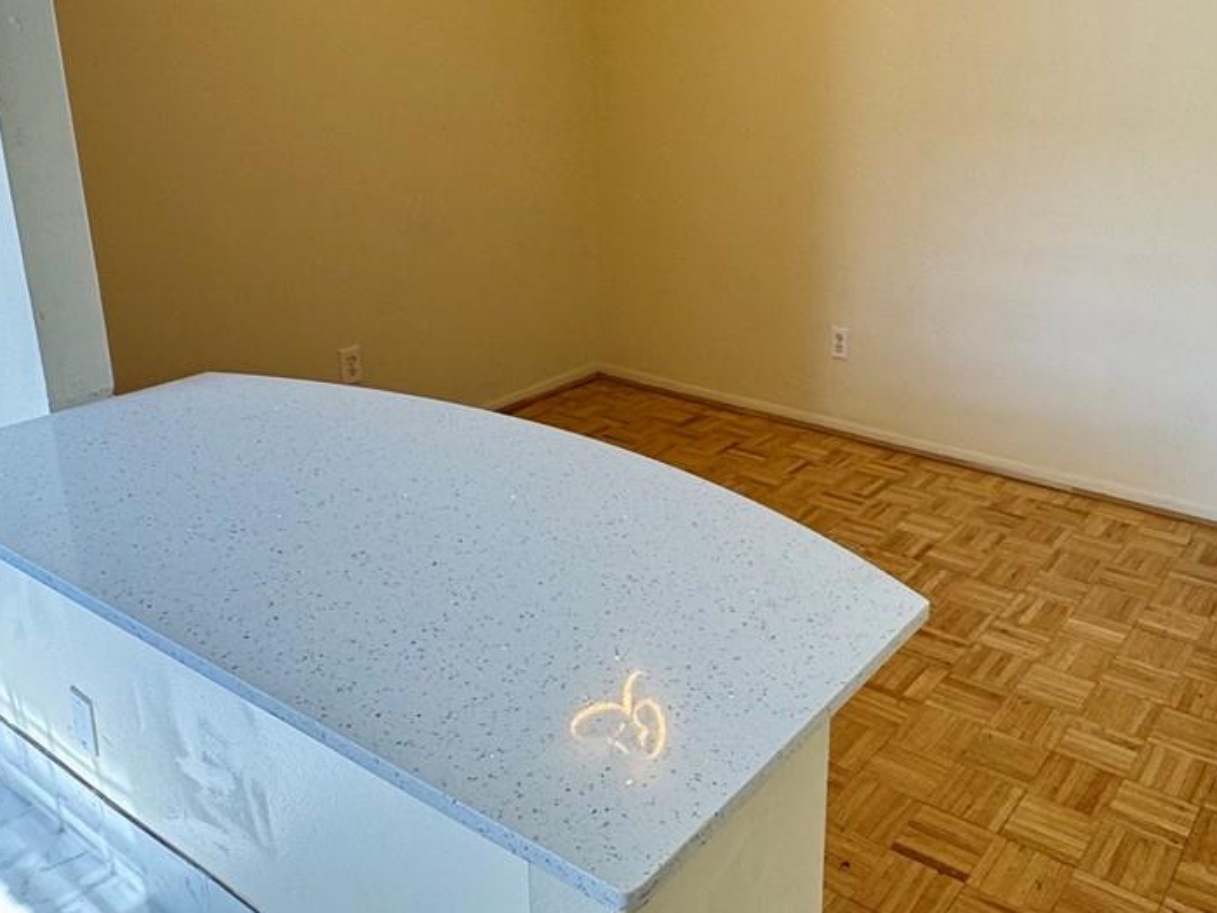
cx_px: 741
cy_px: 348
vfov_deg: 43.8
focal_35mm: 32
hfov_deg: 56.3
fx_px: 1125
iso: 125
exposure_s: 1/120
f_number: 2.2
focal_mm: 2.22
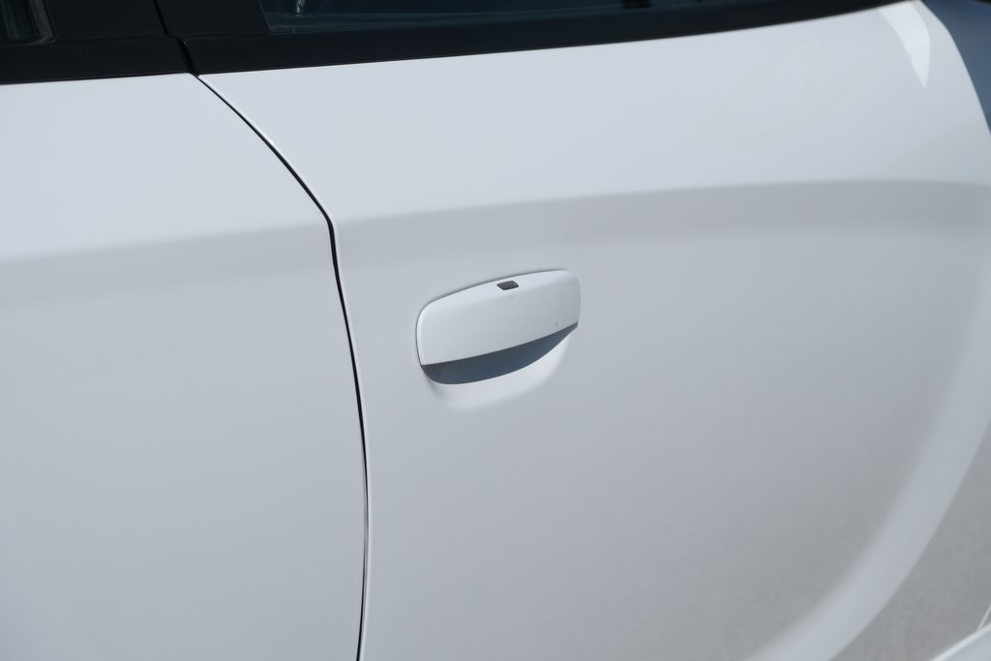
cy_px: 330
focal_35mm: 73
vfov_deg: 18.7
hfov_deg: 27.7
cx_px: 496
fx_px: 2010
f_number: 5
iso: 160
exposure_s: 1/2500
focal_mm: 48.4
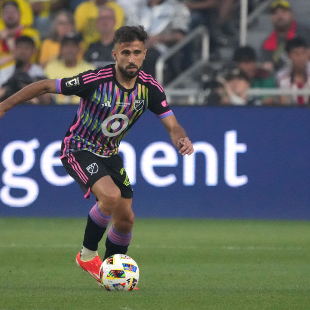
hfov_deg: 2.3
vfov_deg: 2.3
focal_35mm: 767
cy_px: 155
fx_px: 7771
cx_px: 94
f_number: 6.3
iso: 8000
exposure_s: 1/2000
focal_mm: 600
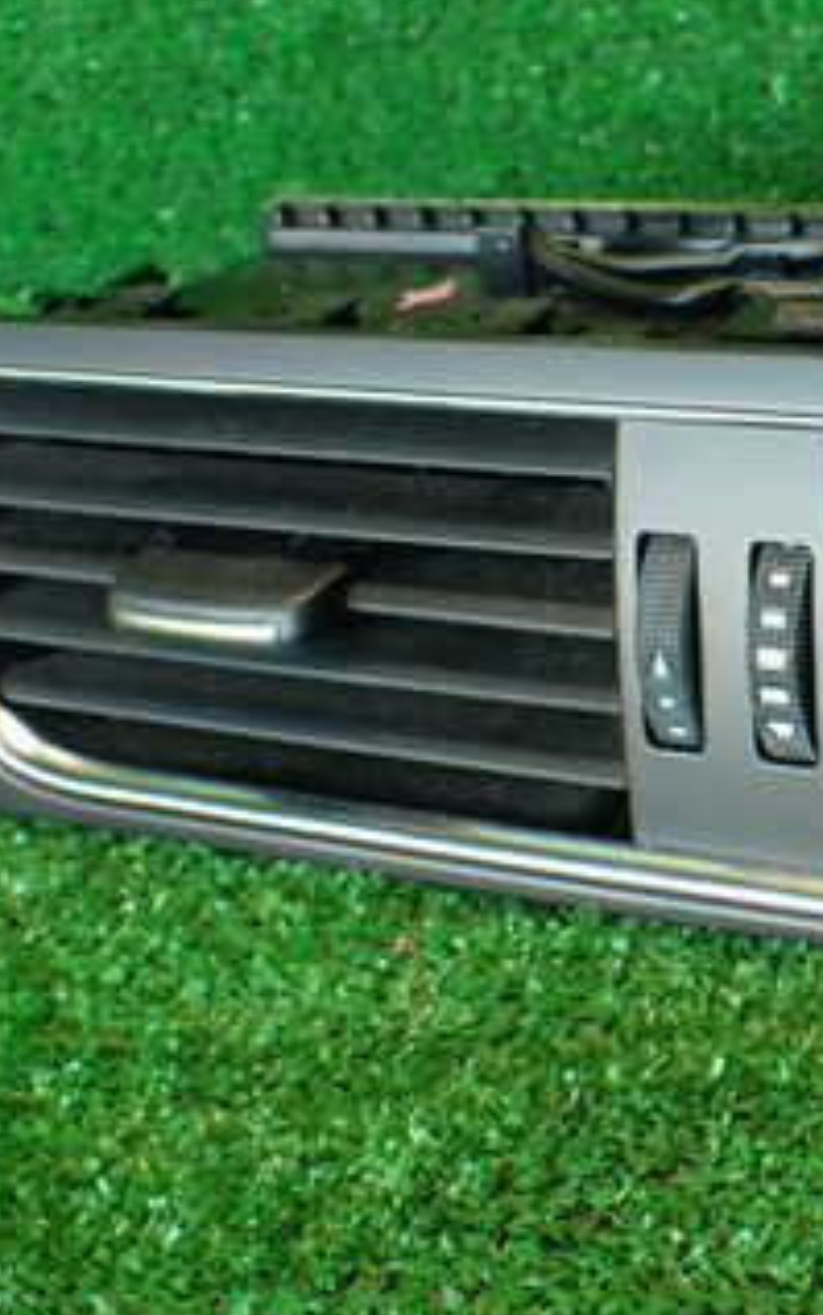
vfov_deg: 31.9
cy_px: 567
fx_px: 2295
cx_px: 993
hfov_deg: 19.2
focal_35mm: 64
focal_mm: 5.79
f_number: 2.4
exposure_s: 1/30
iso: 200
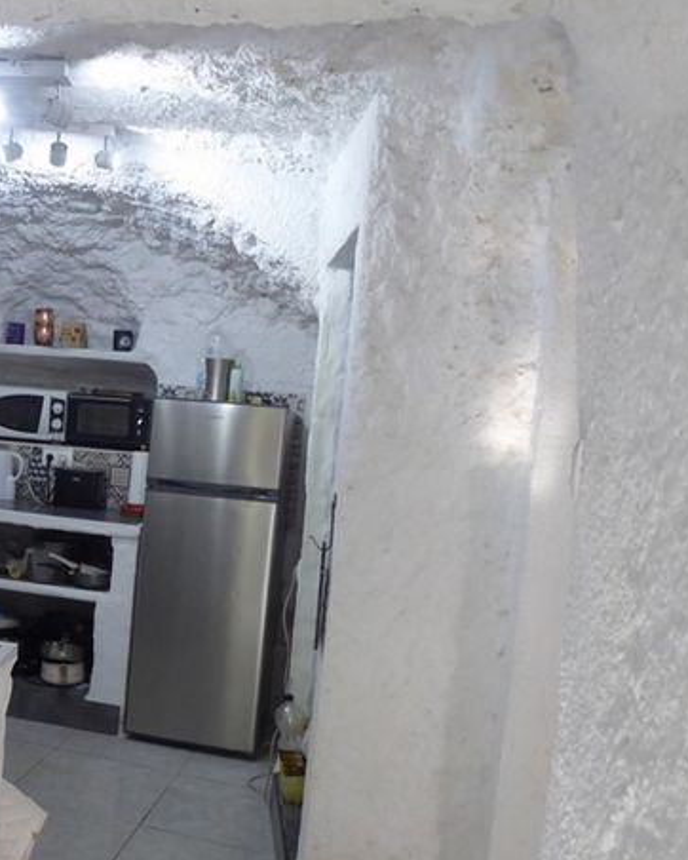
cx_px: 75
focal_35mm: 38
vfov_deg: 47.8
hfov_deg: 36.8
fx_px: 967
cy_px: 485
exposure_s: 1/60
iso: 320
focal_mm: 4.3
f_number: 3.3
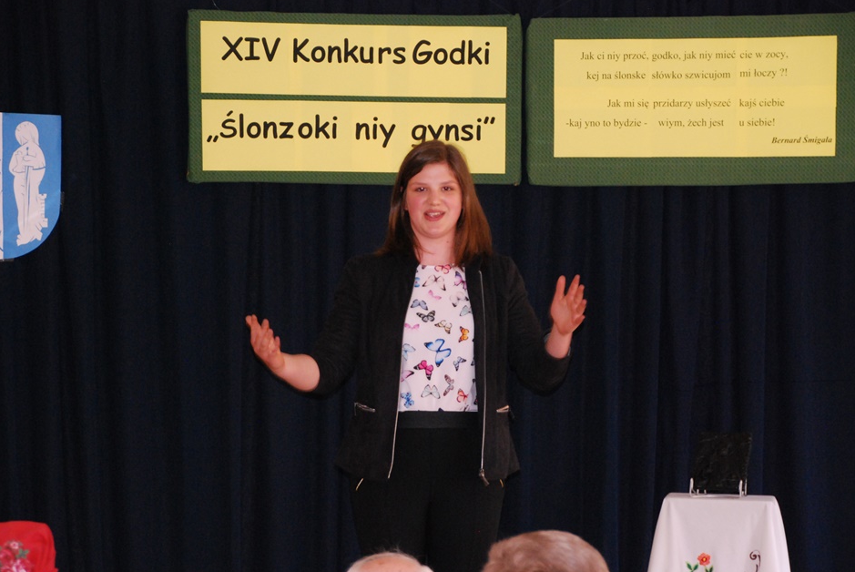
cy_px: 273
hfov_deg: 13.9
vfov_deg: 9.4
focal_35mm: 147
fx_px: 3494
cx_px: 440
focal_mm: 92
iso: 1250
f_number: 5.6
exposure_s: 1/60
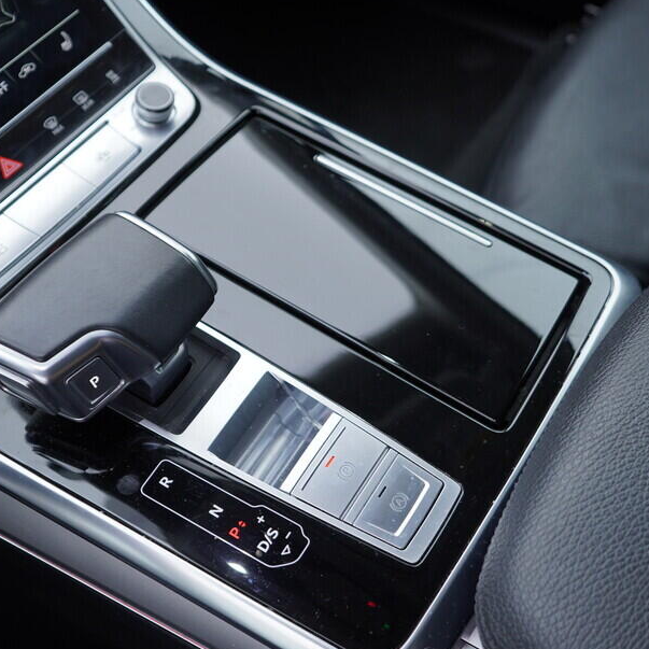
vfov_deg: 32.8
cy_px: 327
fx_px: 1103
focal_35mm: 52
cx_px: 260
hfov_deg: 32.7
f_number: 3.2
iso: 125
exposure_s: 1/50
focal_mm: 24
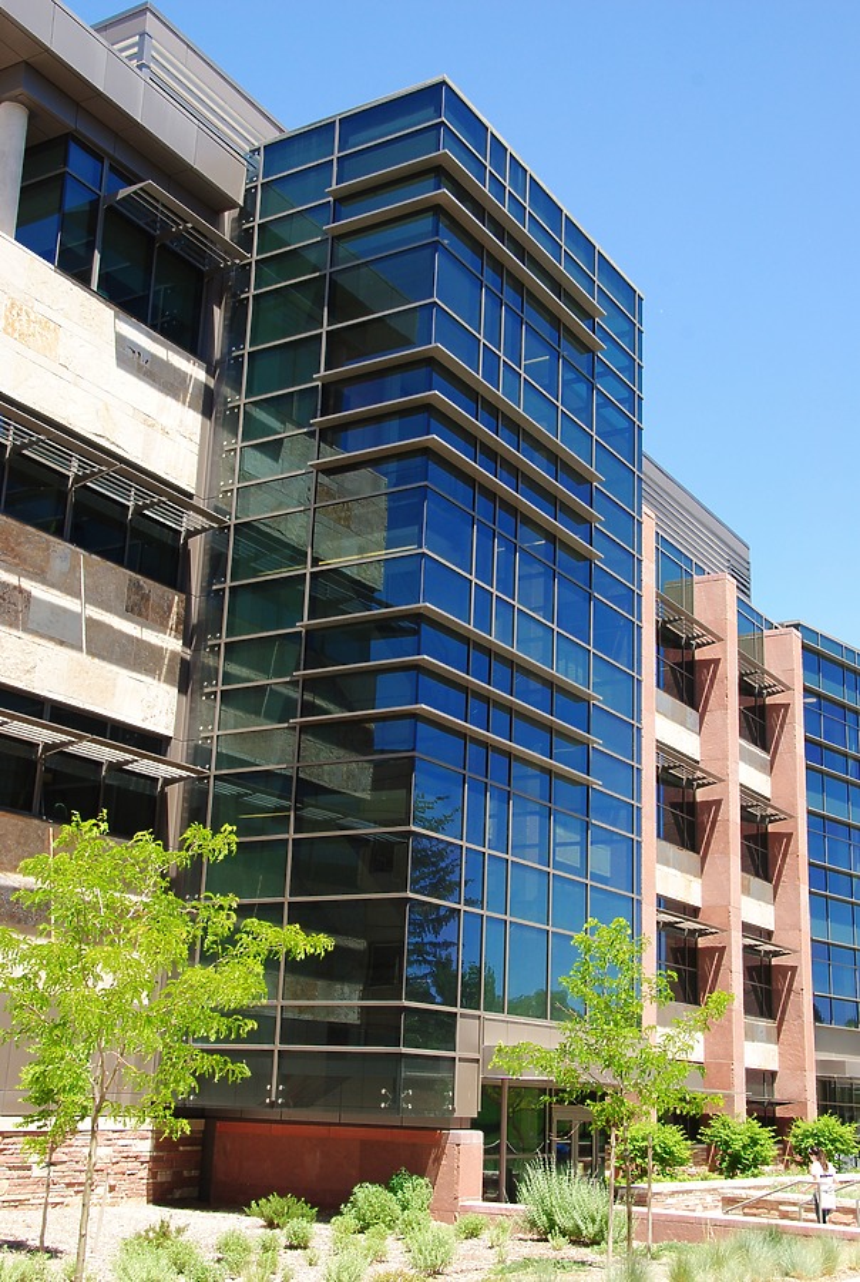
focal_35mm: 42
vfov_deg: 46.3
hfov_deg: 32.0
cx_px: 430
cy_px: 641
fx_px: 1498
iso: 200
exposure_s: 1/160
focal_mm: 28
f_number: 9
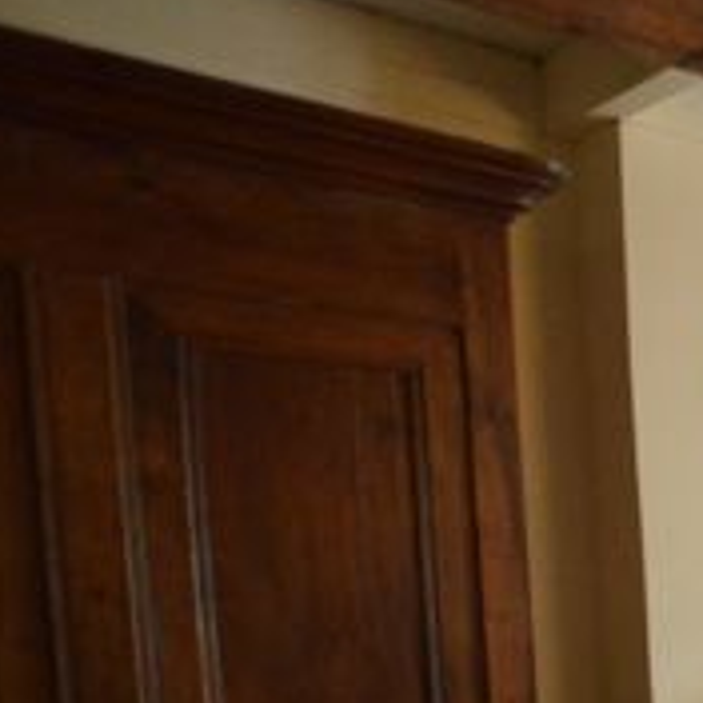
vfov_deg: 31.1
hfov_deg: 19.6
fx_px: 1172
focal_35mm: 51
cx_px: 1380
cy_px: 695
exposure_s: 1/60
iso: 2500
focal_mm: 10
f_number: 3.5
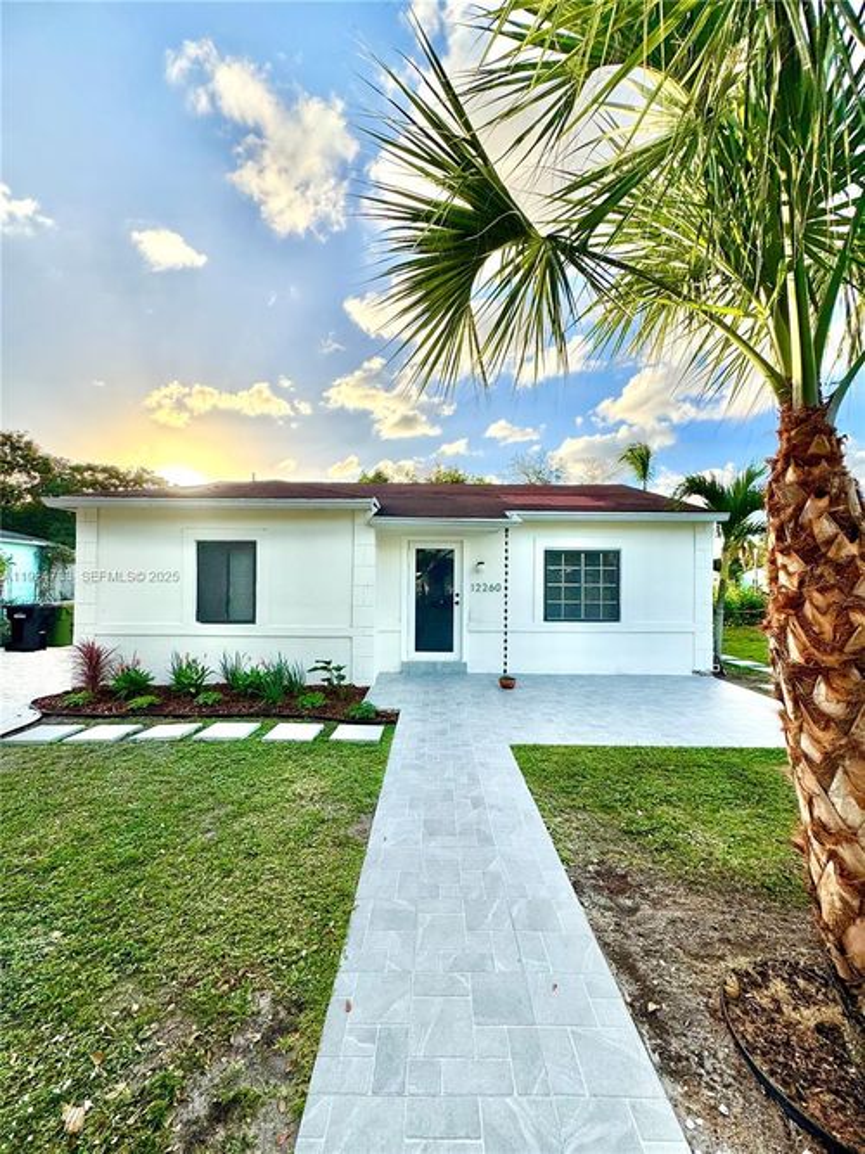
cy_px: 577
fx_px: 467
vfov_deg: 102.1
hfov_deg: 85.7
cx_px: 432
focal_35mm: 14
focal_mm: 2.22
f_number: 2.2
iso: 50
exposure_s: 1/1346
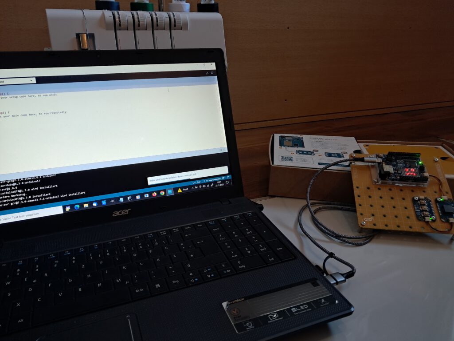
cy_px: 170
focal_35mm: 27
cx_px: 227
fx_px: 354
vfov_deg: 51.4
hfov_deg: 65.3
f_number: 1.8
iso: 160
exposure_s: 1/50
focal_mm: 4
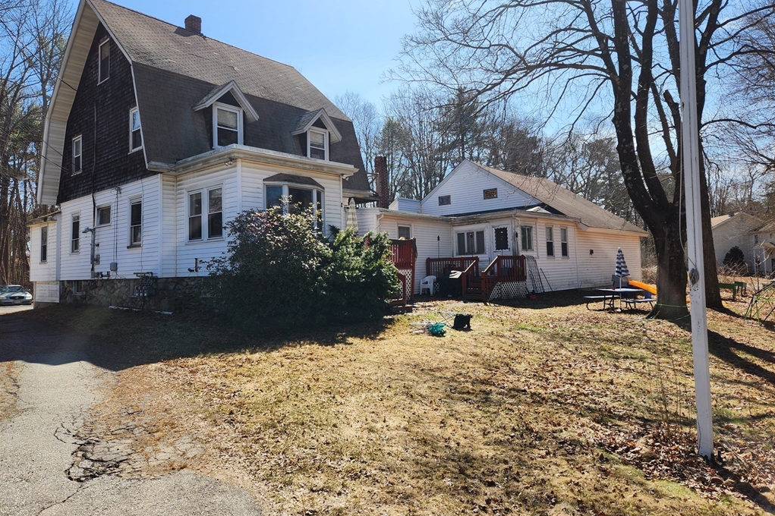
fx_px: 516
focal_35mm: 24
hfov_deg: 73.8
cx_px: 388
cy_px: 231
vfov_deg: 53.0
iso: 20
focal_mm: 5.4
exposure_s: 1/1238
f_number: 1.8
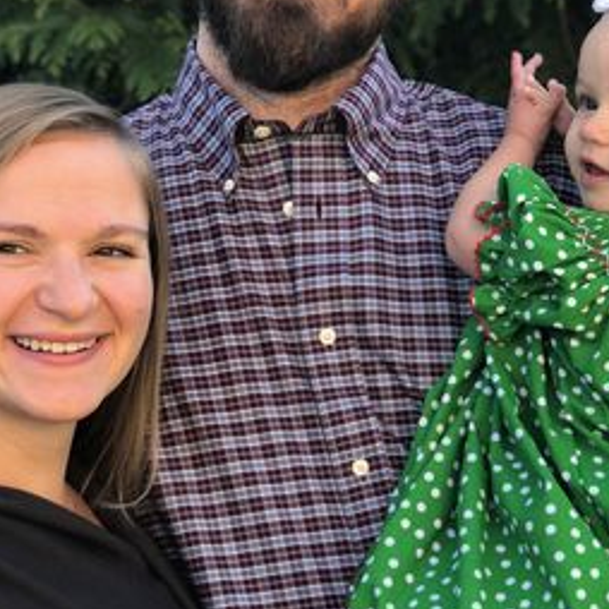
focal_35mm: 96
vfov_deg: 18.1
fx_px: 1911
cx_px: 319
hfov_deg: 18.1
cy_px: 301
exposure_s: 1/120
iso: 25
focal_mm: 6
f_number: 2.4
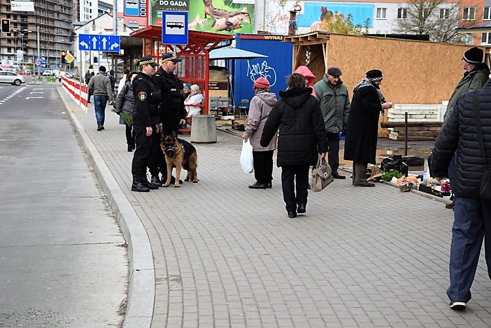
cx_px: 246
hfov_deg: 26.0
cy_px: 164
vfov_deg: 17.5
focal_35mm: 78
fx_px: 1064
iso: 220
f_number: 8
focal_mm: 52
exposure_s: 1/250
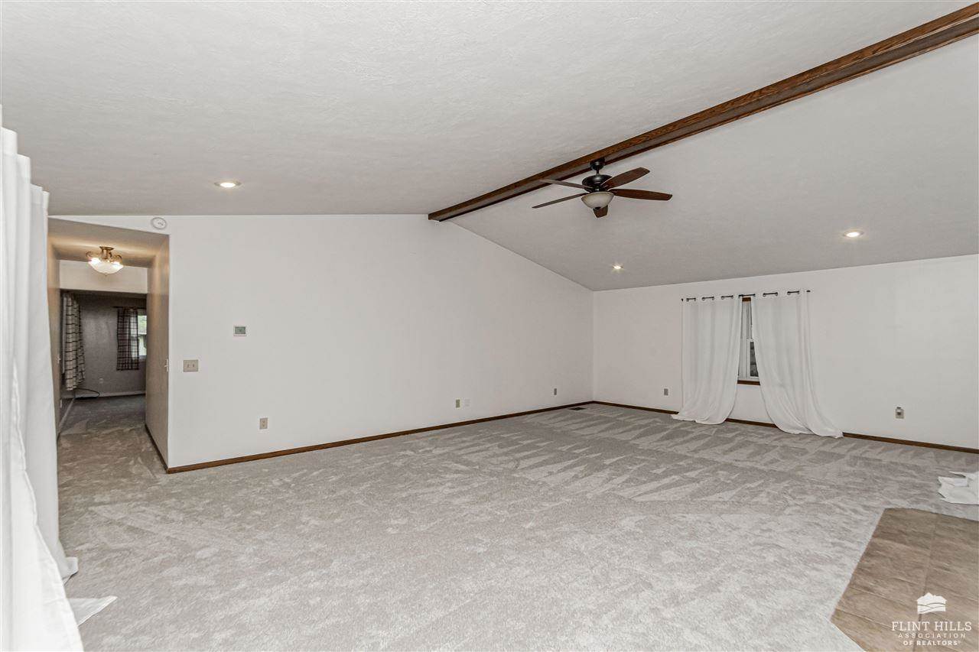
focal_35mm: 15
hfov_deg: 100.4
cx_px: 490
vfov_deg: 77.3
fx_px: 408
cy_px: 326
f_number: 14
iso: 1250
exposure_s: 1/60
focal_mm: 10
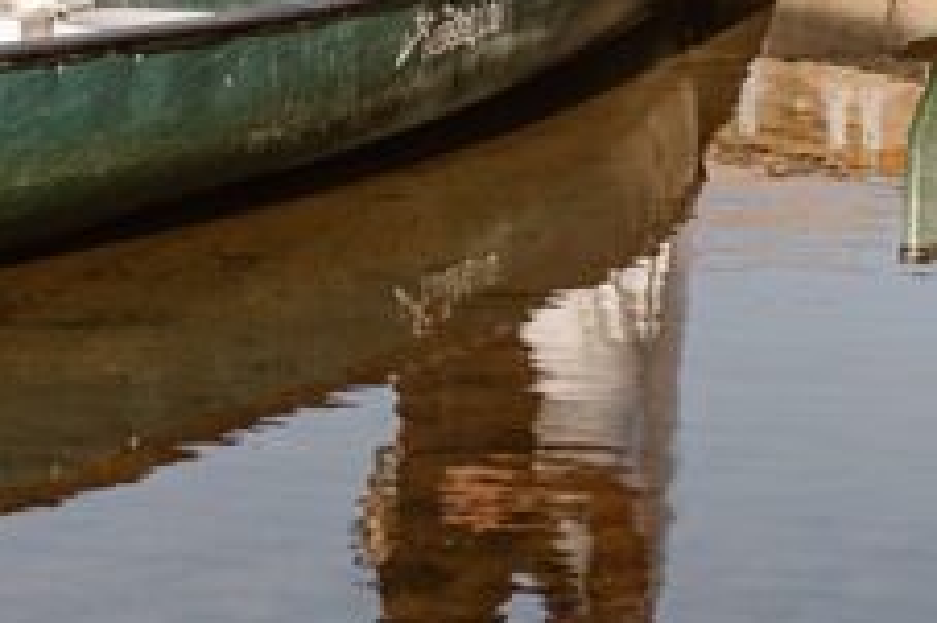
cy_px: -871
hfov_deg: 7.6
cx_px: 599
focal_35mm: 271
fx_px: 7048
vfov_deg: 4.9
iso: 200
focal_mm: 60
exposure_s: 1/1000
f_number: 2.8
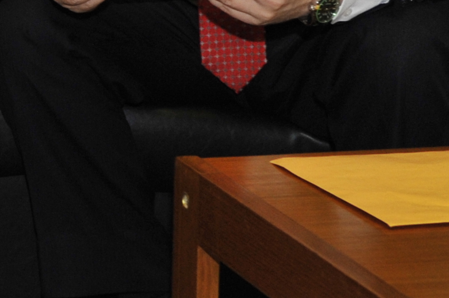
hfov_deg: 9.7
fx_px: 2492
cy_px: -108
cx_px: -387
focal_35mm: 200
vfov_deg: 6.8
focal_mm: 40
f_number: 5.6
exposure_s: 1/60
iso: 1250
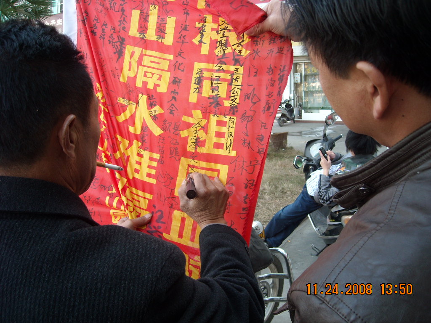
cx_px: 216
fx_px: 436
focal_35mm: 35
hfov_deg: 52.6
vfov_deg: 40.7
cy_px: 162
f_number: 2.8
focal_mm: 5.7
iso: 64
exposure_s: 1/67
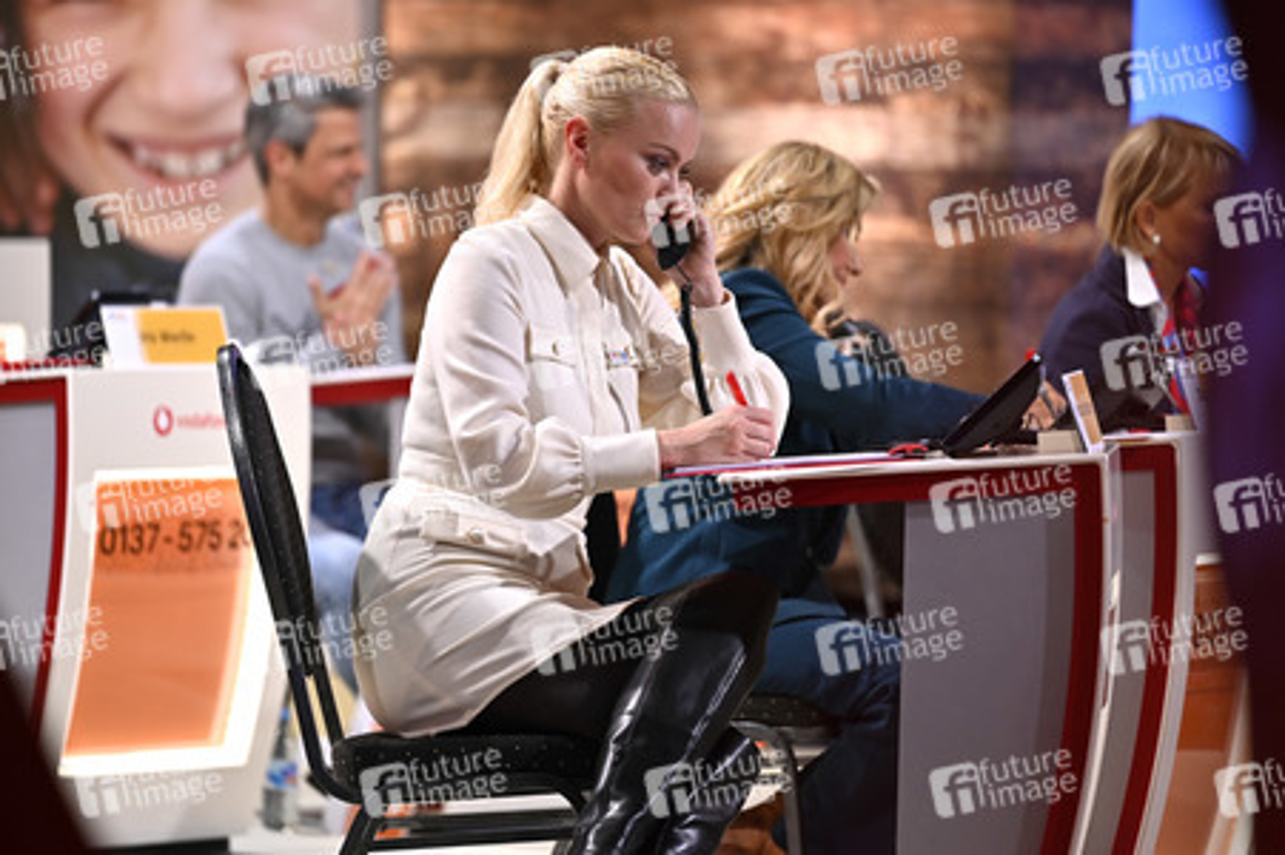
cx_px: 642
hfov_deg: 10.3
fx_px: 7133
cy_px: 428
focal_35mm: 200
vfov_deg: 6.9
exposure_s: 1/250
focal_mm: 200
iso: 800
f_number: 2.8
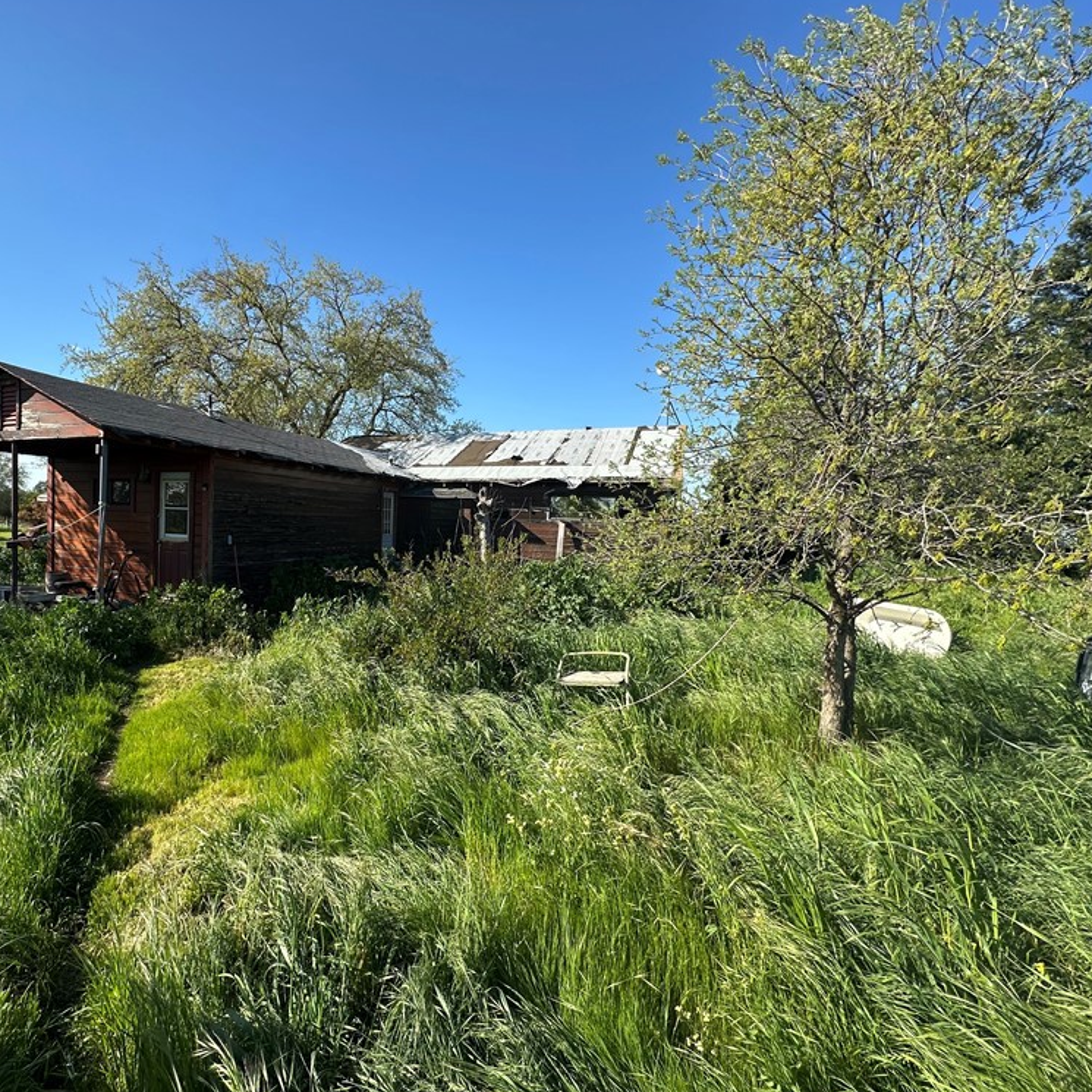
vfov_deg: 84.0
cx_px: 396
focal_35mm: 17
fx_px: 607
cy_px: 542
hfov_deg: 82.0
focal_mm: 2.22
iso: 40
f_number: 2.2
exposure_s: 1/1092
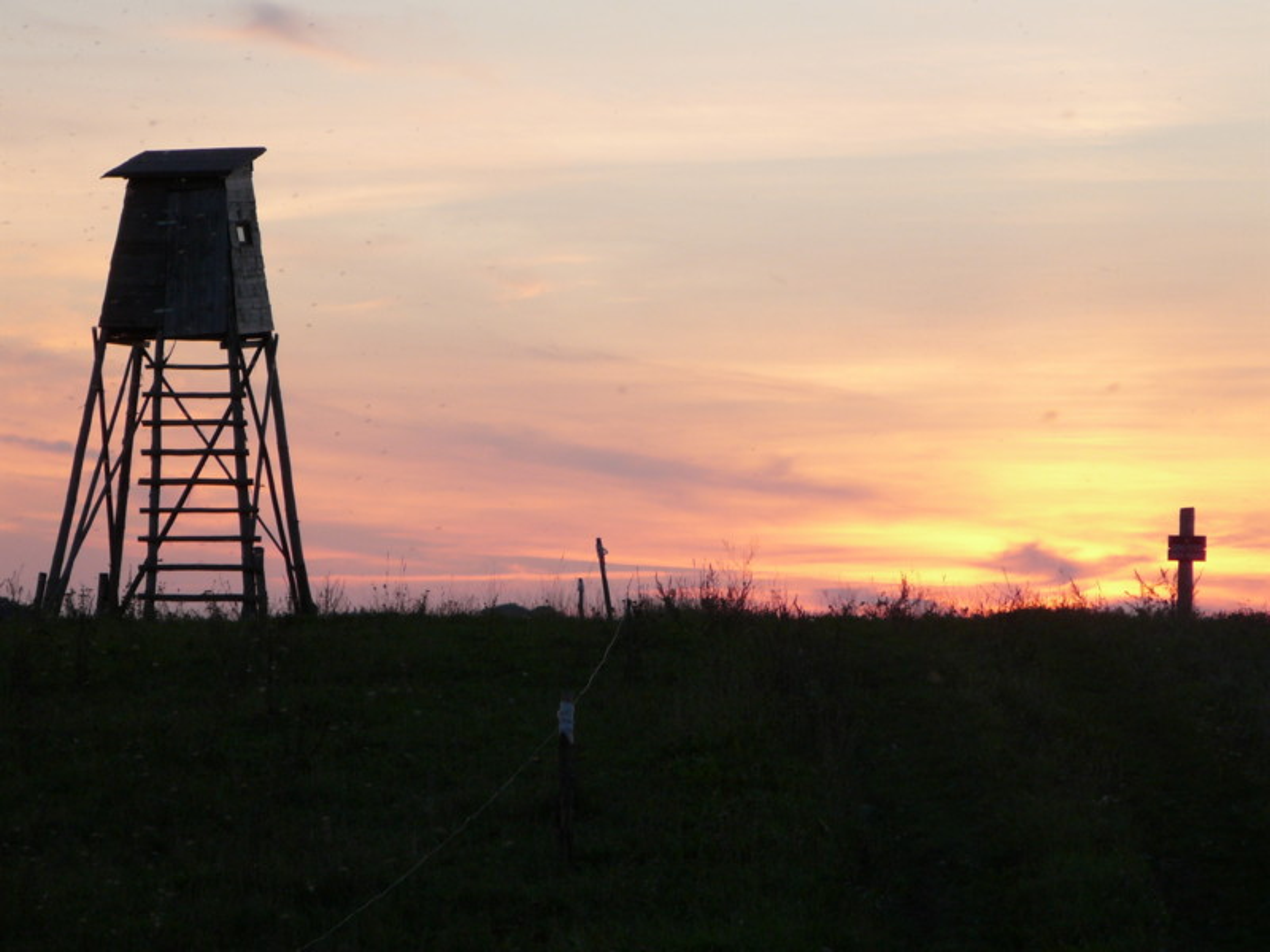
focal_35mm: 161
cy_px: 476
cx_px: 635
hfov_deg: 12.3
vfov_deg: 9.2
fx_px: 5907
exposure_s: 1/60
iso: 100
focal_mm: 23.9
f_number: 4
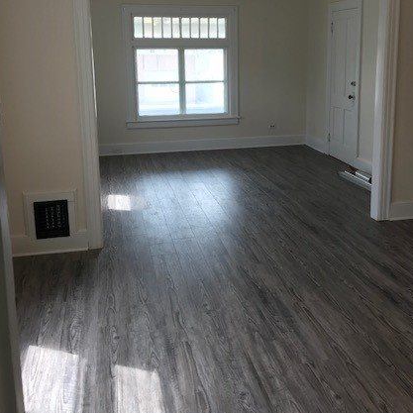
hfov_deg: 43.7
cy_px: 143
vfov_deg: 43.3
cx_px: 236
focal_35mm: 38
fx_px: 513
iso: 20
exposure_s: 1/60
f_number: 1.8
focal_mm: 3.99
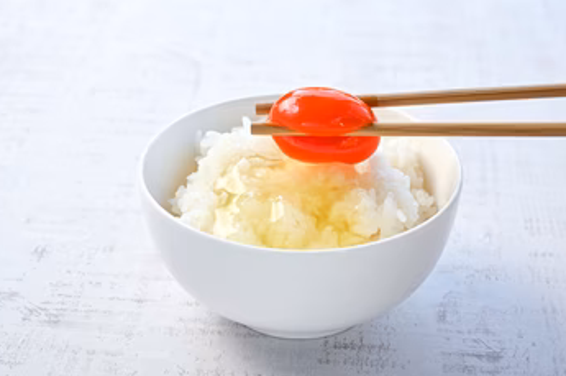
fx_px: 911
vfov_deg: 23.3
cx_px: 305
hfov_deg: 34.5
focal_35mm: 58
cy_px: 174
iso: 100
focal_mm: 50
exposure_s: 1/60
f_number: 8
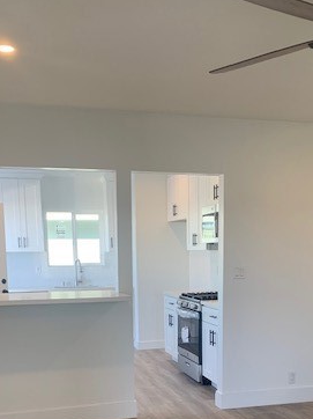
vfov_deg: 39.5
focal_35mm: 46
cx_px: 184
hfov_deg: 31.4
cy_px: 340
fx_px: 555
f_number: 1.8
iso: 80
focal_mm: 4.25
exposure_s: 1/121
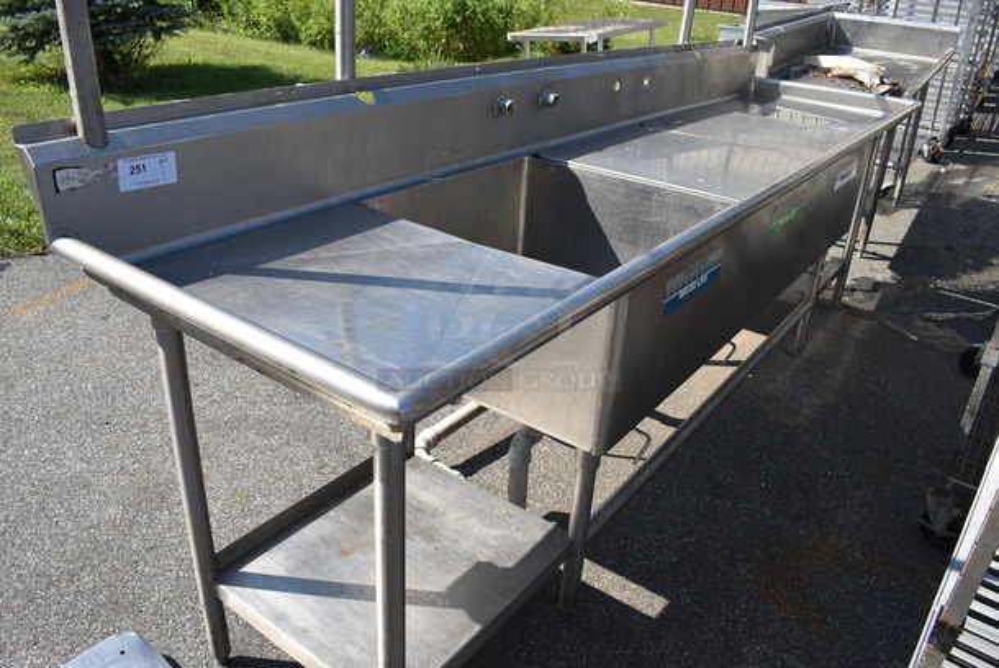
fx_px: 750
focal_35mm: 27
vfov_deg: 48.0
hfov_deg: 67.3
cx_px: 500
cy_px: 334
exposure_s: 1/500
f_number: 8
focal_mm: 18
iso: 200
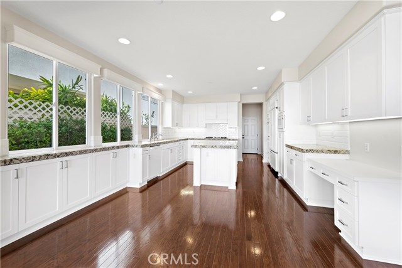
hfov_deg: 104.2
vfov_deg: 81.2
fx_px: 156
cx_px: 201
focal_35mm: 14
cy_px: 134
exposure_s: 1/8
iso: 250
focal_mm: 14
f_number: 7.1
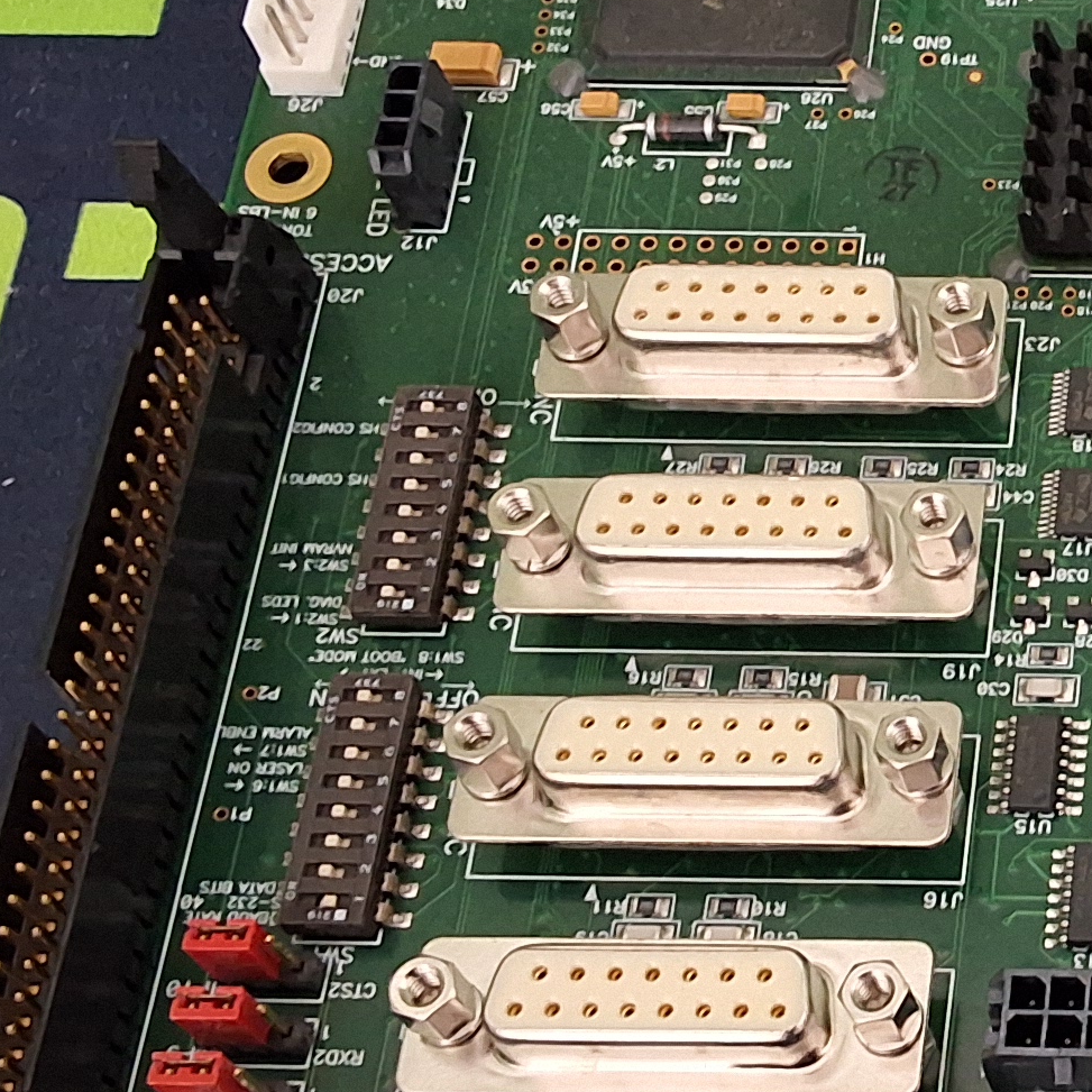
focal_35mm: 83
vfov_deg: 20.9
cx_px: 1430
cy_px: 585
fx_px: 2962
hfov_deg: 19.3
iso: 320
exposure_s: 1/24
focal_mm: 2.91
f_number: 1.9
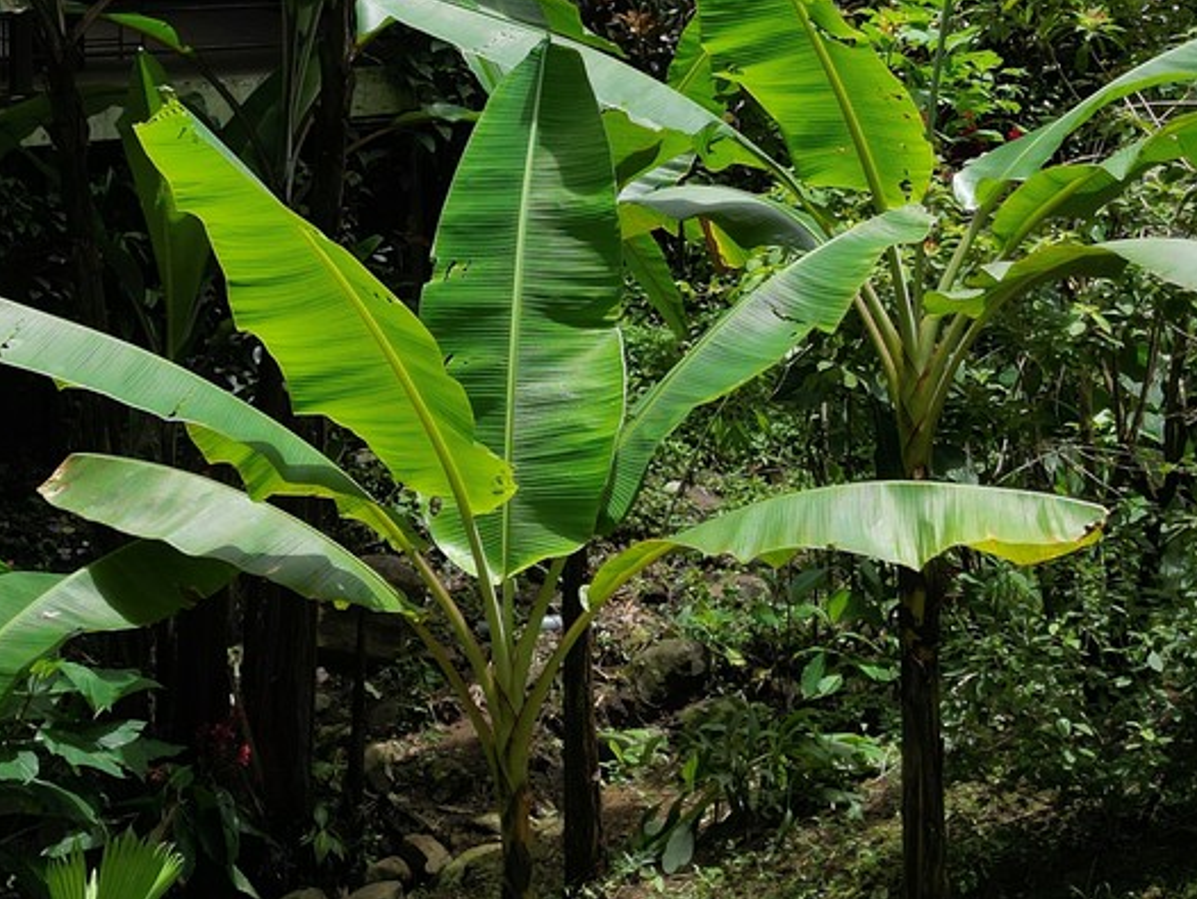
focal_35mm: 73
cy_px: 9
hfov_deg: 26.7
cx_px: 596
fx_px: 2525
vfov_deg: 19.6
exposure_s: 1/2000
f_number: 1.7
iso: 110
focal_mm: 6.72
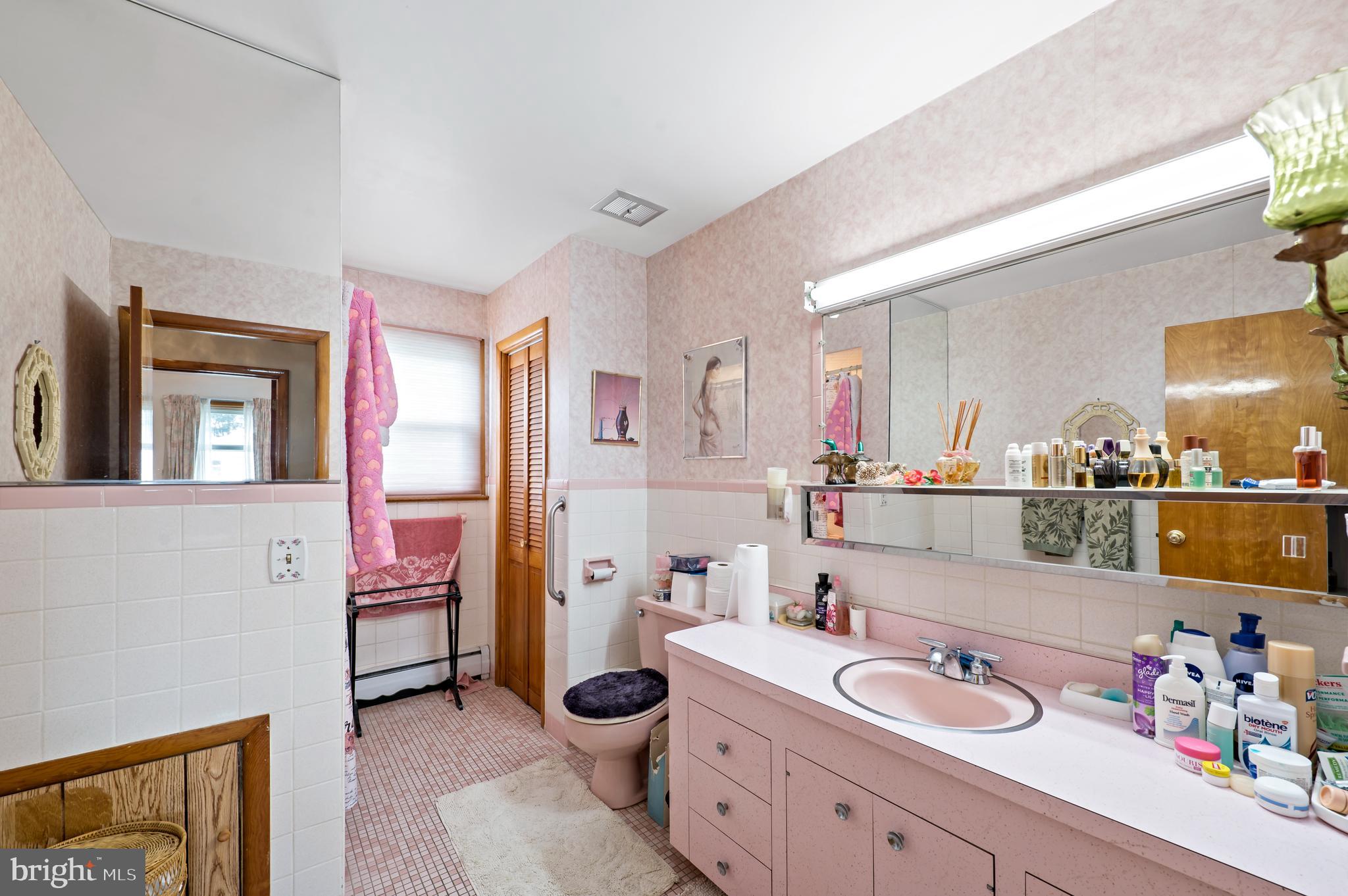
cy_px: 448
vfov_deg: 81.1
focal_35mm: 14
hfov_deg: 104.3
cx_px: 674
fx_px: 524
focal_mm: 14
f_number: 9
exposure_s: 1/2.5
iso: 320
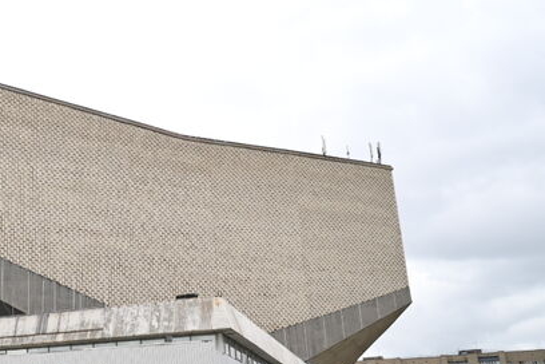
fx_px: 742
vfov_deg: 27.5
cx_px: 48
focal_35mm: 49
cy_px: 208
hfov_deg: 37.5
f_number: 2.8
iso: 100
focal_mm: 20
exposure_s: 1/640
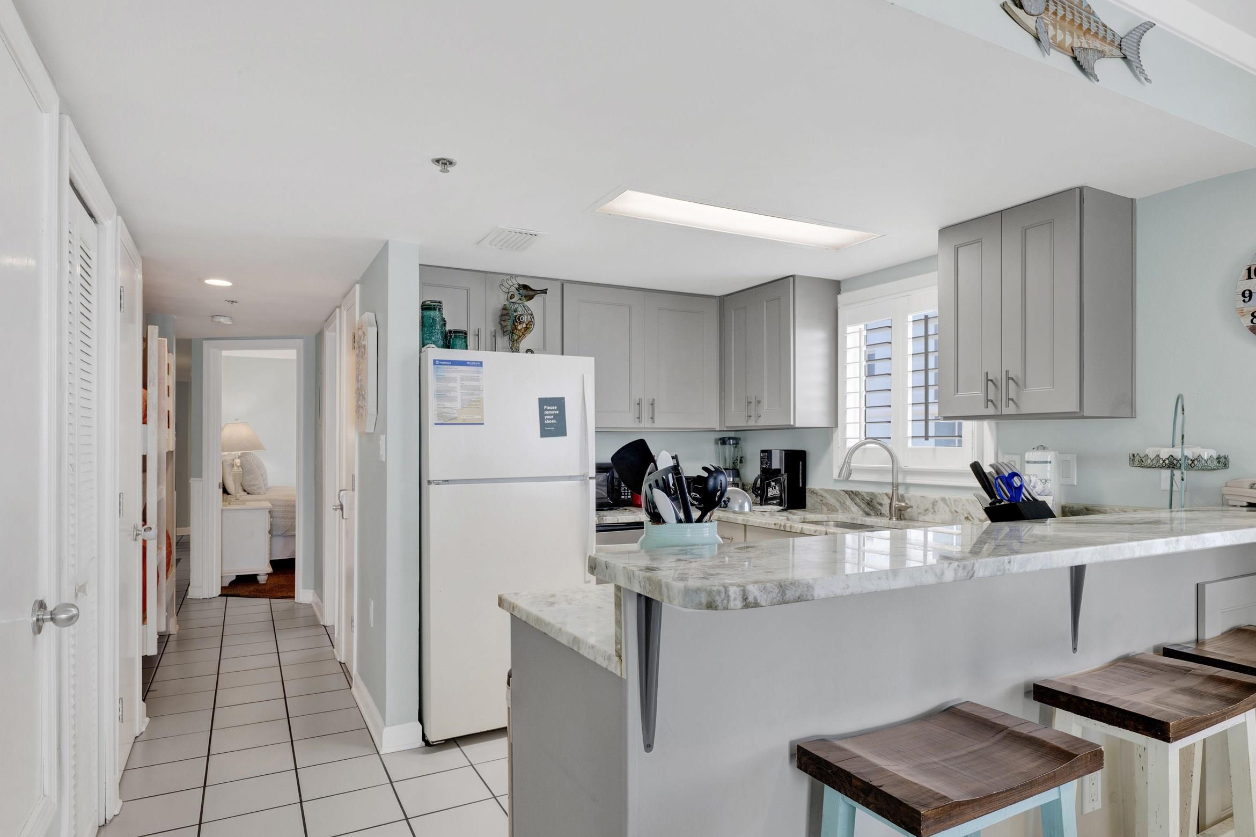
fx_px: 733
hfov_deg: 81.2
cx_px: 660
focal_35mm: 21
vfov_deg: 59.4
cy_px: 443
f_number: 11
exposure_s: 1/10
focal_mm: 16
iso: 400
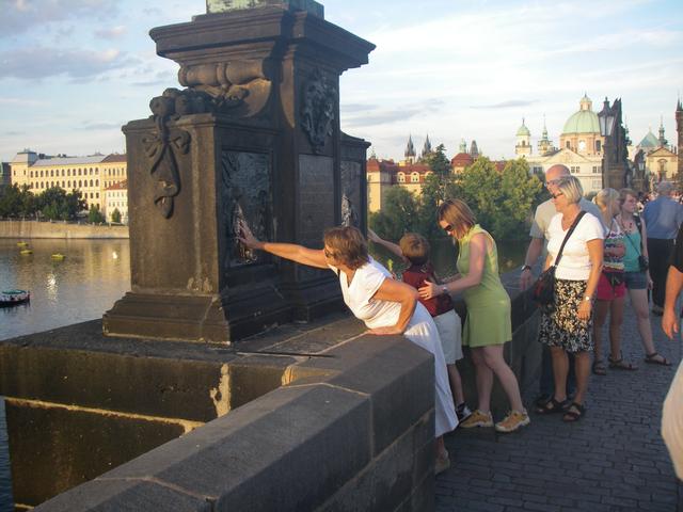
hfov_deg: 49.0
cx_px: 342
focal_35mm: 38
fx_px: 750
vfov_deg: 37.7
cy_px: 256
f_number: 3.3
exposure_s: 1/125
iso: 64
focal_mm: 6.3
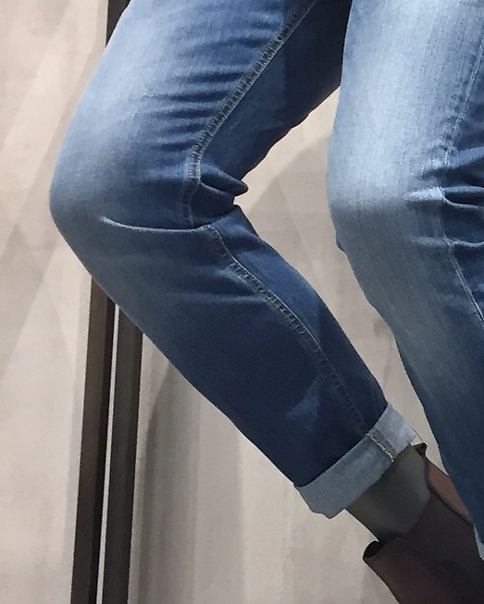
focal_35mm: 104
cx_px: 814
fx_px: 1861
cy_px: 346
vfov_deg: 18.4
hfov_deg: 13.6
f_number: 2.2
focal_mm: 4.15
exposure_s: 1/33
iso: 40
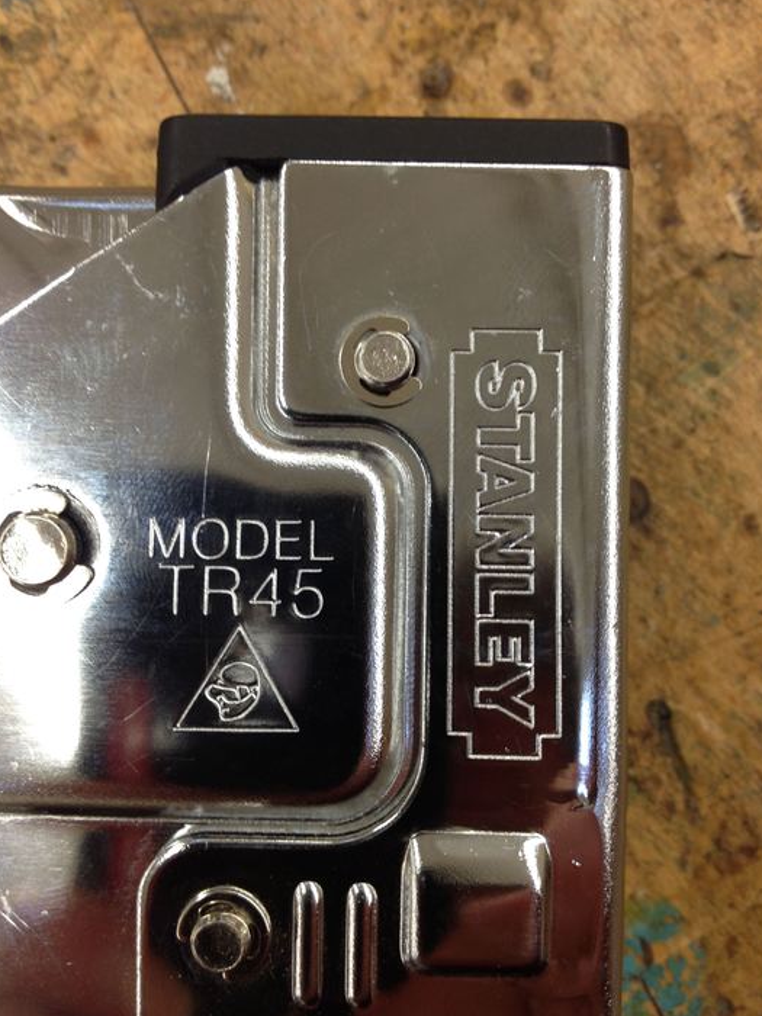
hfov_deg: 39.7
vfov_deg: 51.4
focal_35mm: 36
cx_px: 383
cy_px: 505
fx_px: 1057
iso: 64
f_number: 2.4
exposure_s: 1/20
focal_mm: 4.28
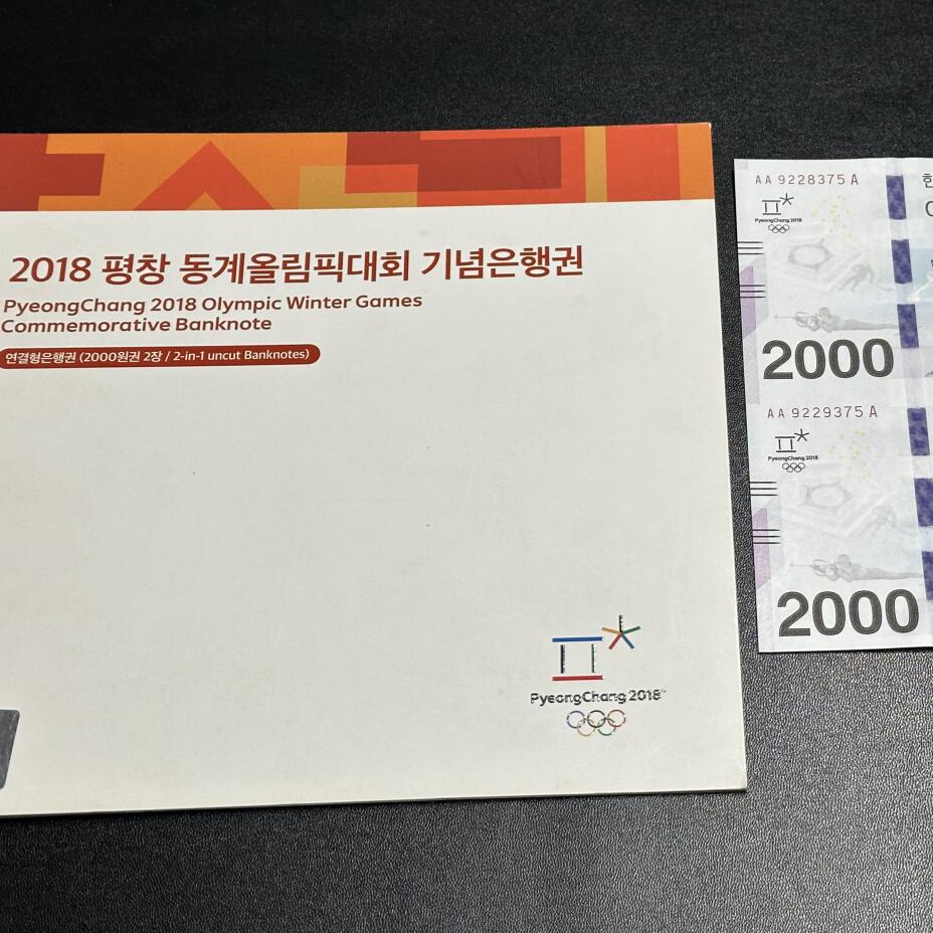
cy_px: 416
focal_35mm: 64
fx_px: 1952
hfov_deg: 26.7
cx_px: 647
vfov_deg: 26.9
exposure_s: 1/50
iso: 80
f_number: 1.78
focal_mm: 6.86
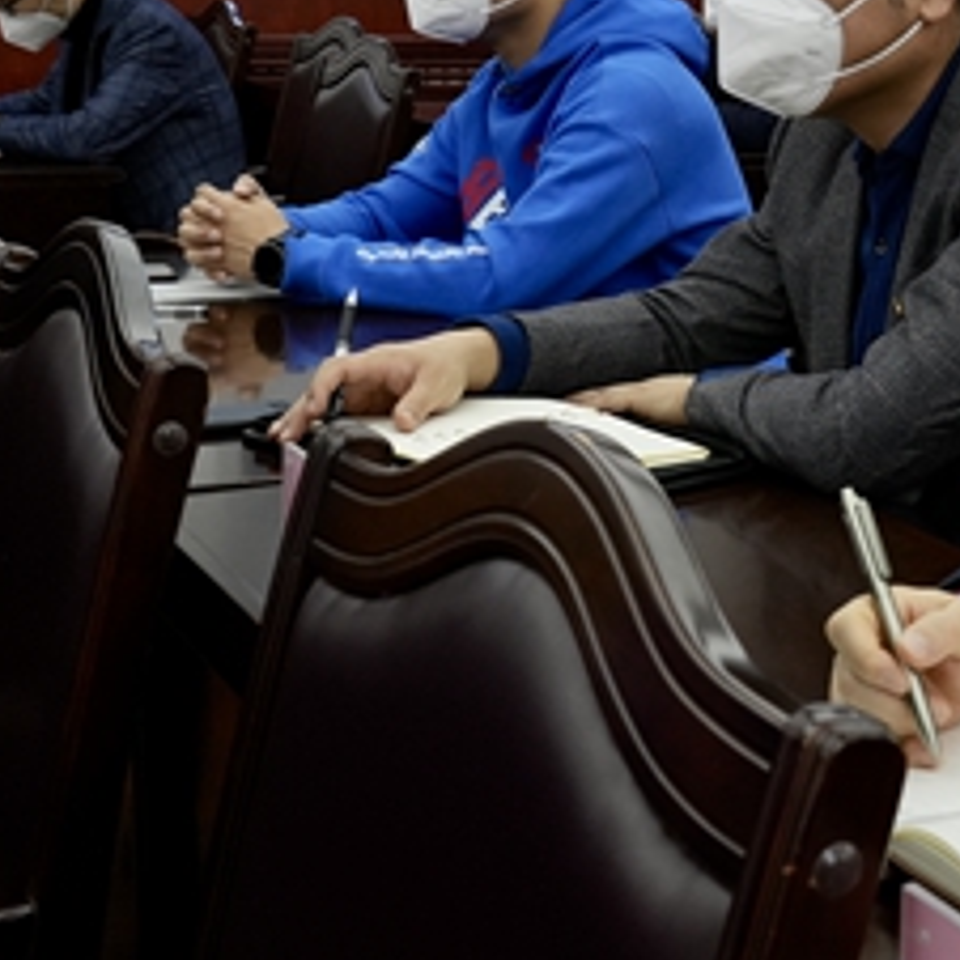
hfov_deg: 25.8
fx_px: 1914
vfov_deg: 28.0
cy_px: 314
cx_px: 1083
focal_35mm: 61
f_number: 9
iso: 1600
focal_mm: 27
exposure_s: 1/200
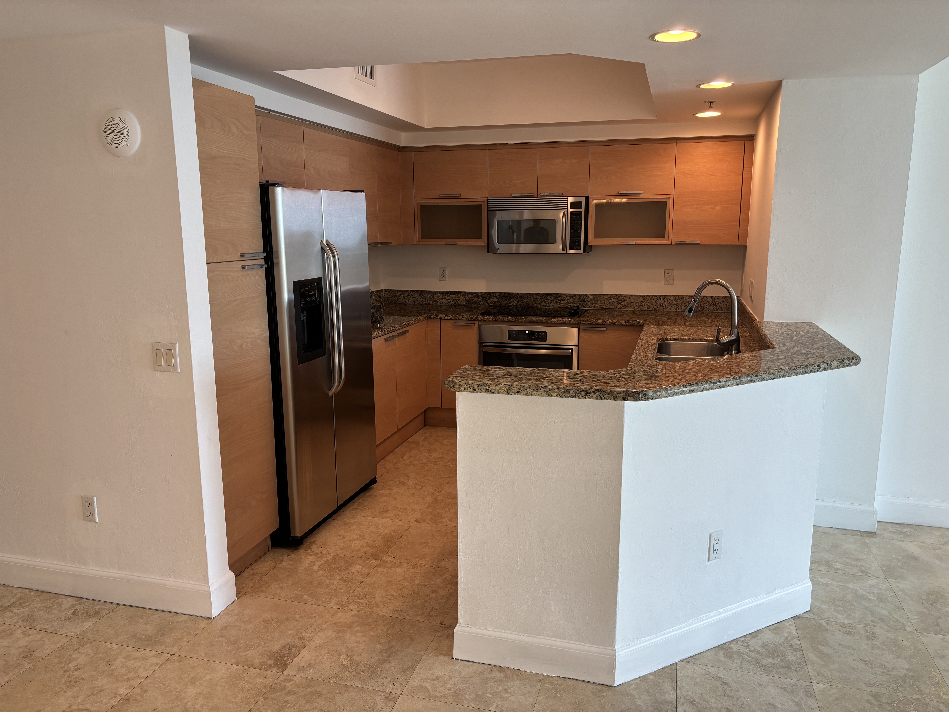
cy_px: 356
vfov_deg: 53.1
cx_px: 474
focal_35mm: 26
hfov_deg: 67.3
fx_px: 713
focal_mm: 5.96
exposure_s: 1/120
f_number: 1.6
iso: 64
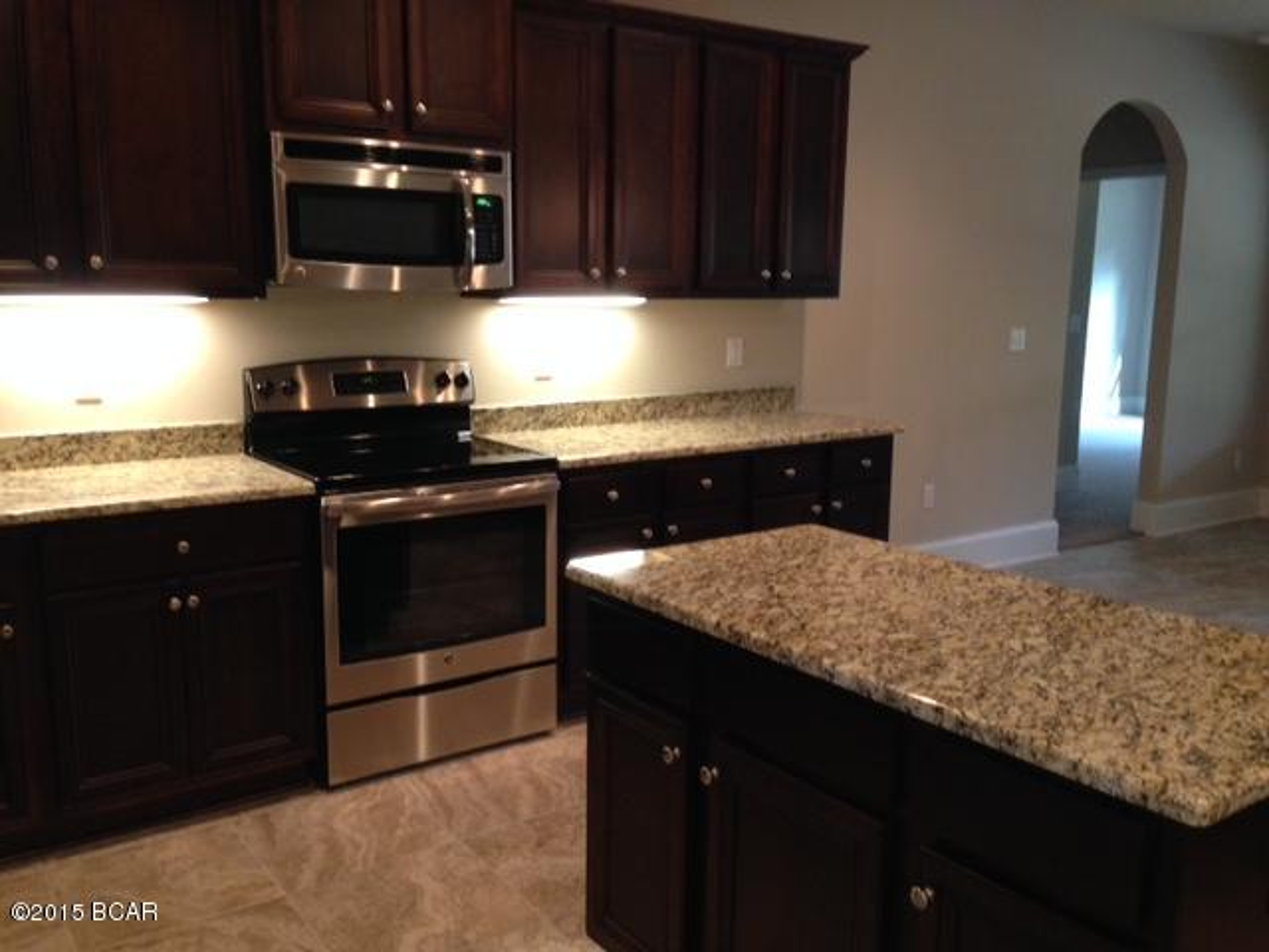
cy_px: 476
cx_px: 634
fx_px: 1210
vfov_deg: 42.9
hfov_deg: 55.4
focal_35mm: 33
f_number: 2.4
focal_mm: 4.12
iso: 160
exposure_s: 1/20
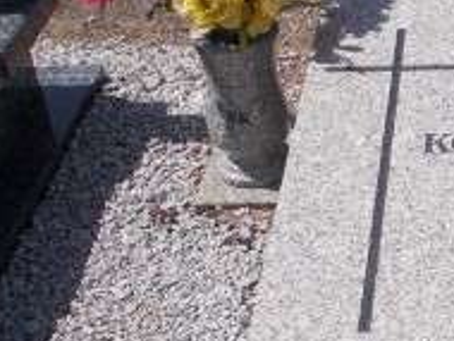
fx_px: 1326
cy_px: 205
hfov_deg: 18.8
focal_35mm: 101
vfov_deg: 14.7
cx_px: 473
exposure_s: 1/320
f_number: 8.6
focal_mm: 5.3
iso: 80
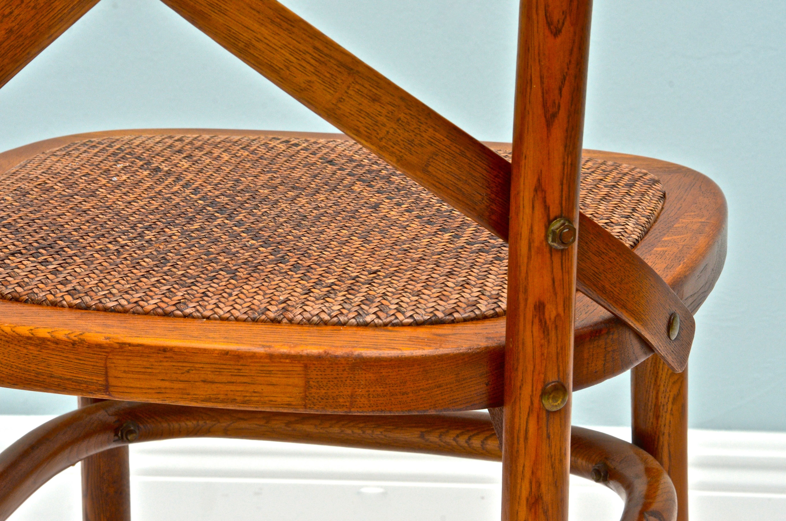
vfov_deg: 13.0
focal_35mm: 105
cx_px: 393
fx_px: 2288
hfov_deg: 19.5
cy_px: 260
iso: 400
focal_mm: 70
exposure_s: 1/125
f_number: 16
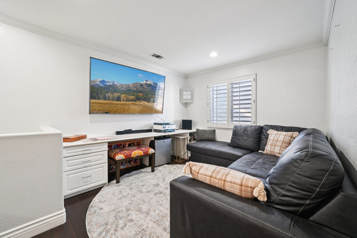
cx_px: 178
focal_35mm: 13
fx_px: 129
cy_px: 119
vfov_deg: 85.4
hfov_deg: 108.3
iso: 400
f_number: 8
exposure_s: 1/8
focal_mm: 13
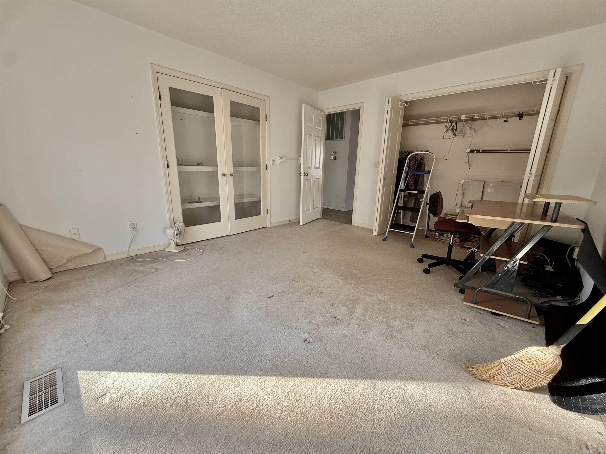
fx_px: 245
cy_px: 227
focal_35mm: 14
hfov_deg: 102.1
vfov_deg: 85.7
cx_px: 303
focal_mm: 2.22
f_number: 2.2
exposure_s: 1/99
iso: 160
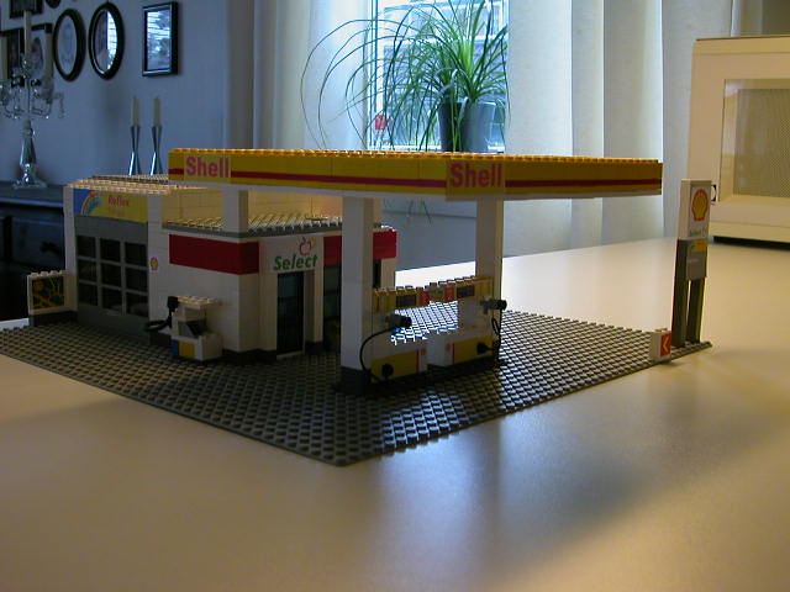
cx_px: 395
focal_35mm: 43
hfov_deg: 43.9
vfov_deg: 33.6
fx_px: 981
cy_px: 296
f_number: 2.9
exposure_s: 1/53.5
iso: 100
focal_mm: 6.6
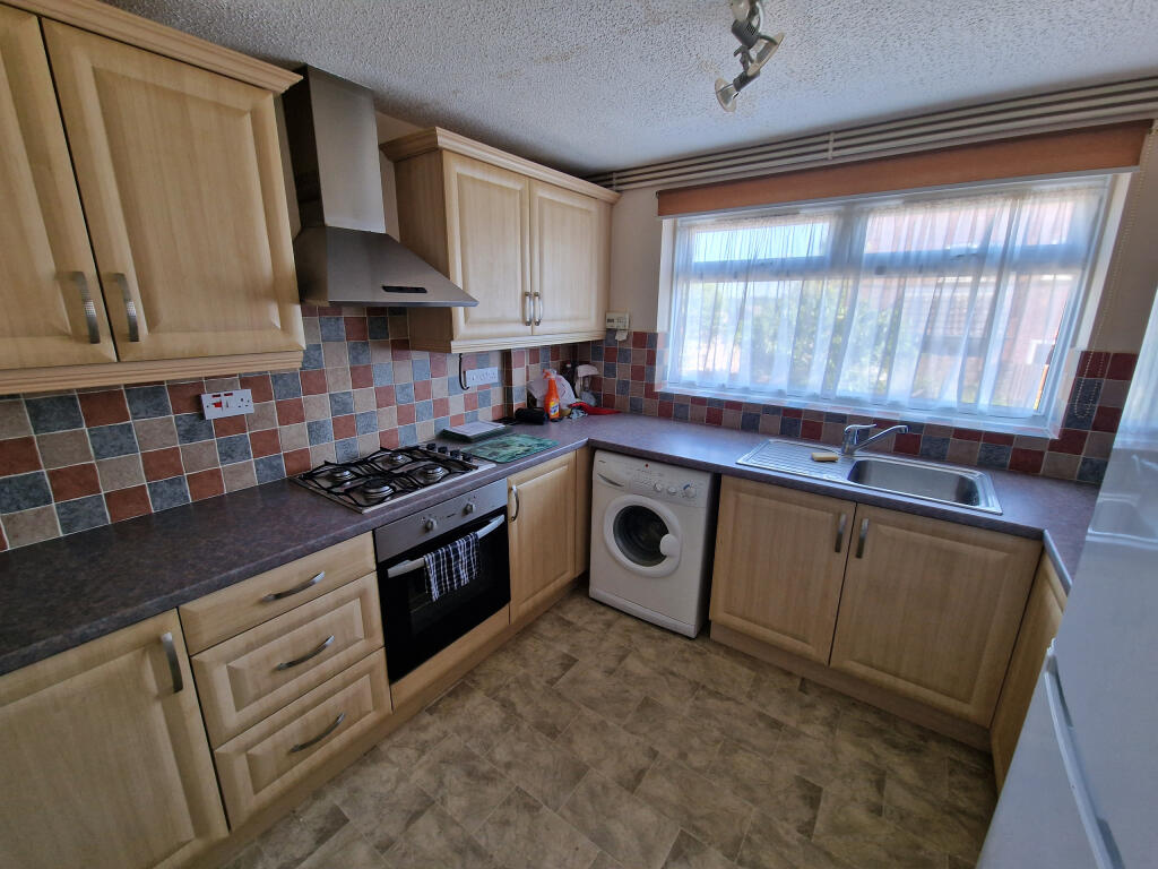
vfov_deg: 89.9
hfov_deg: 106.2
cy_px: 434
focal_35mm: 13
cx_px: 579
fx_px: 435
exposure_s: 1/50
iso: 125
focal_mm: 2.2
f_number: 2.2
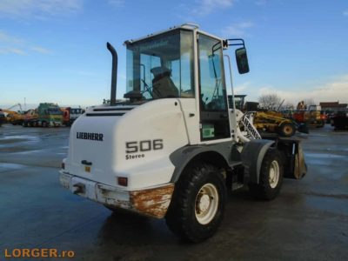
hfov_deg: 67.3
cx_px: 174
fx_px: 261
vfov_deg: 53.1
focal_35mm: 26
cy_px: 130
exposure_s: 1/800
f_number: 3.2
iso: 100
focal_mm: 4.6
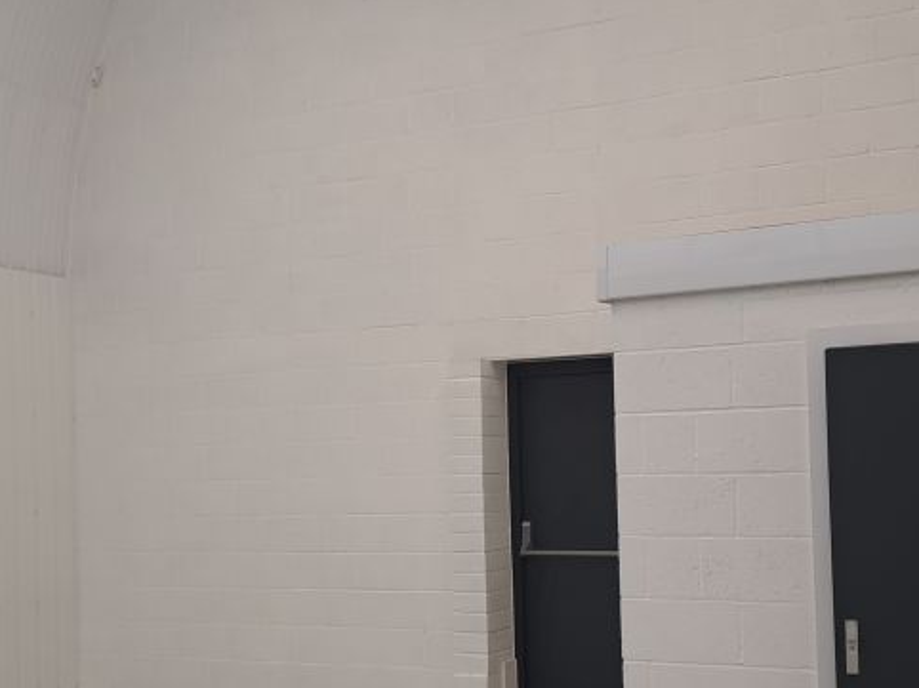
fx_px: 1353
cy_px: 417
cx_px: 500
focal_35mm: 51
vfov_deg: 28.5
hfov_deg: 37.5
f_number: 1.8
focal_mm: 5.23
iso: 50
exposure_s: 1/50
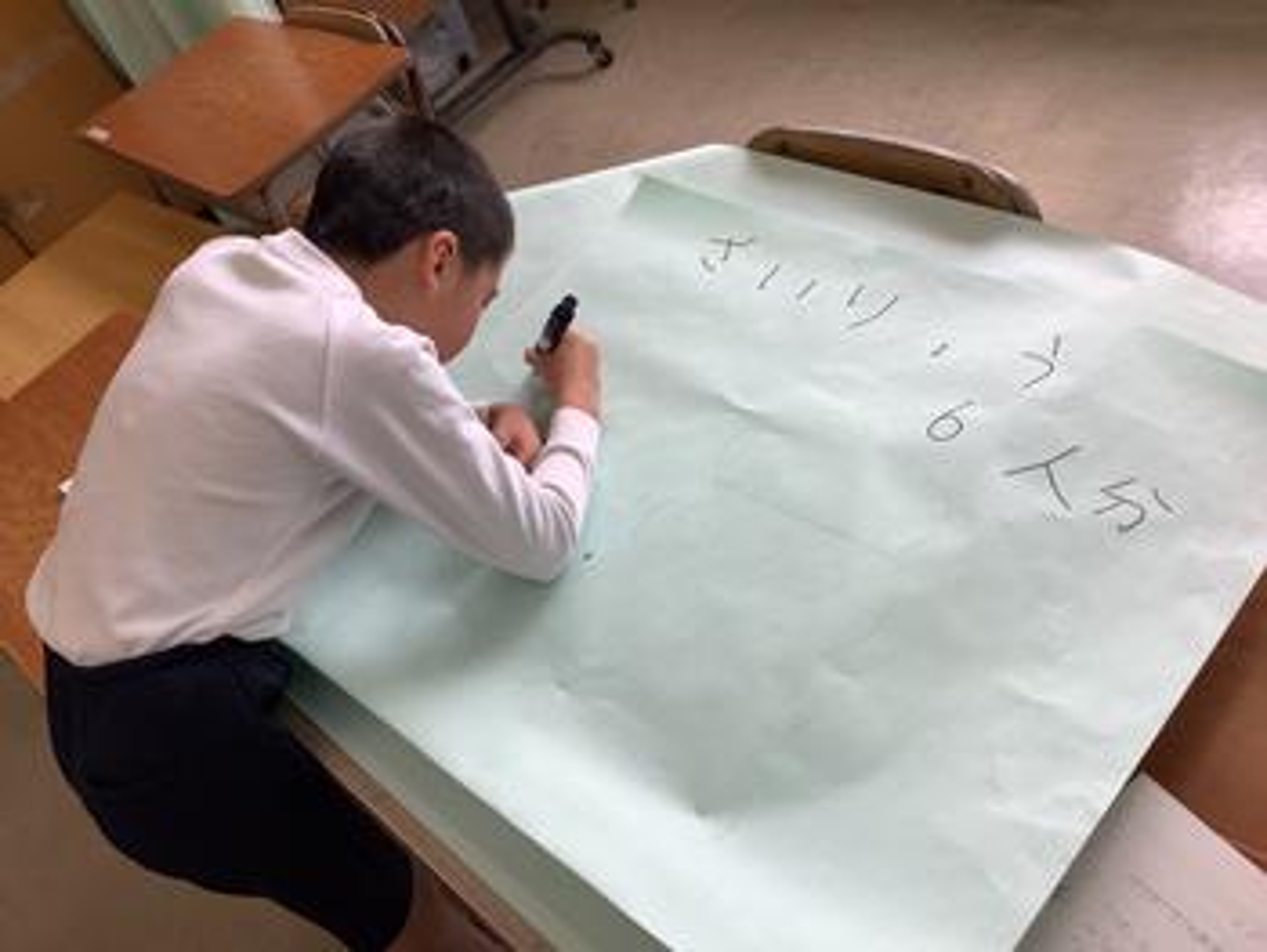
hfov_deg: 58.3
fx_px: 1135
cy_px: 476
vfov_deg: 45.5
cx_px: 634
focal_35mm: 31
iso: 25
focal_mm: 3.3
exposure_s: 1/100
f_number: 2.4
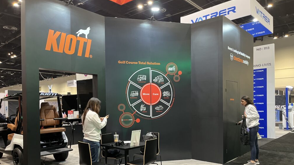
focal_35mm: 29
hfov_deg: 66.0
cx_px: 144
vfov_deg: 39.8
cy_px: 107
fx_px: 226
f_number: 1.6
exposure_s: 1/60
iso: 250
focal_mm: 5.1
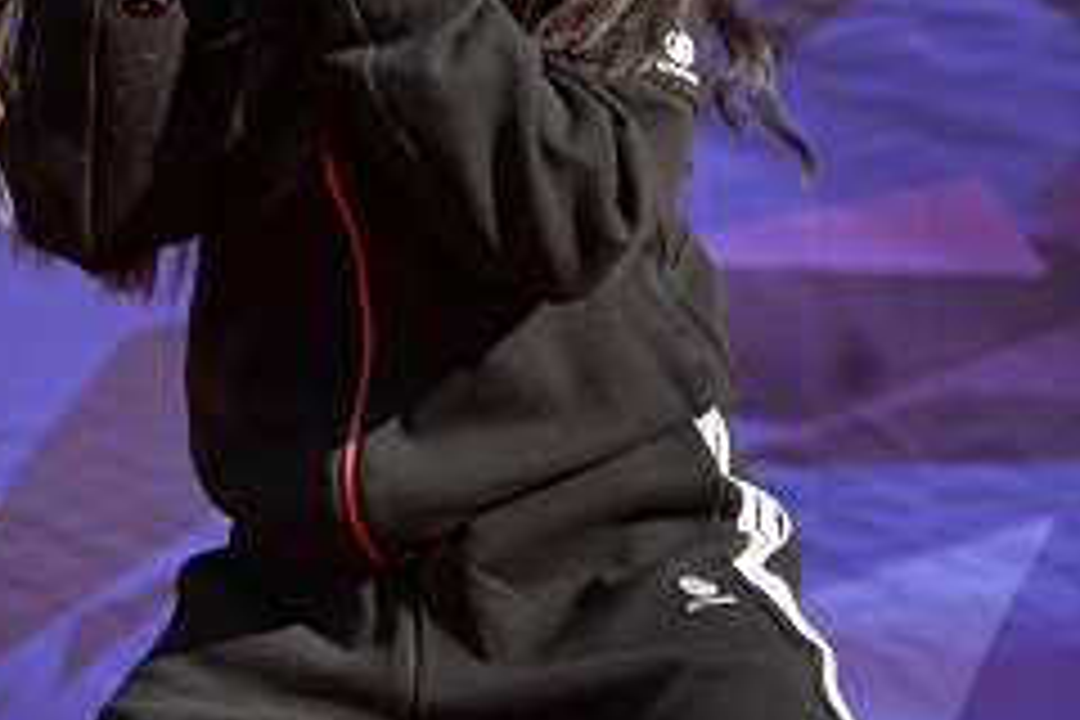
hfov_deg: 11.5
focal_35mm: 176
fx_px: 5280
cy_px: -101
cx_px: -63
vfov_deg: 7.7
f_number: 4
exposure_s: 1/800
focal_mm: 66
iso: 100
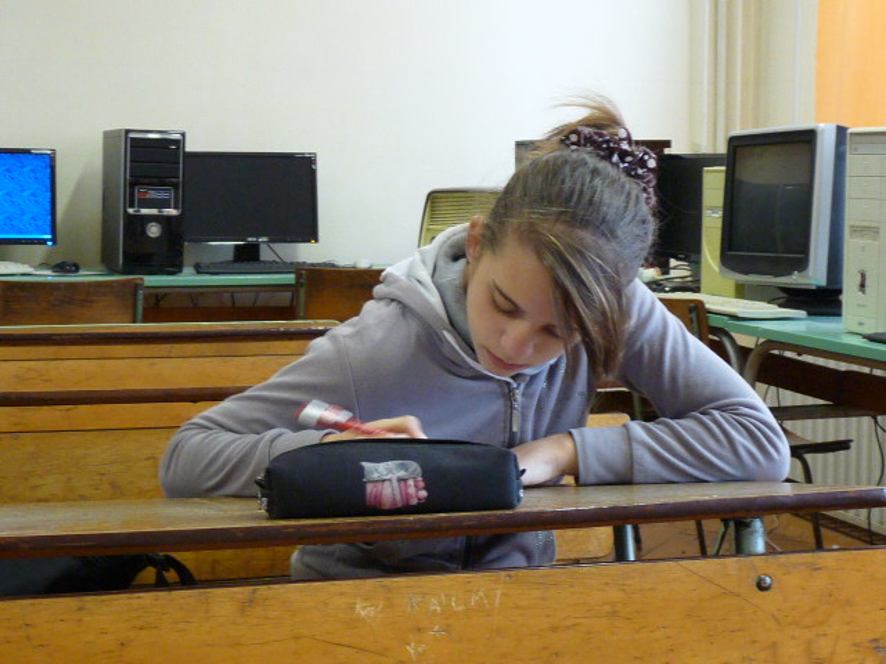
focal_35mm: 60
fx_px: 1536
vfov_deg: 24.4
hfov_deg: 32.2
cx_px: 443
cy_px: 332
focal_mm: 6.1
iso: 320
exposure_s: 1/30
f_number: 3
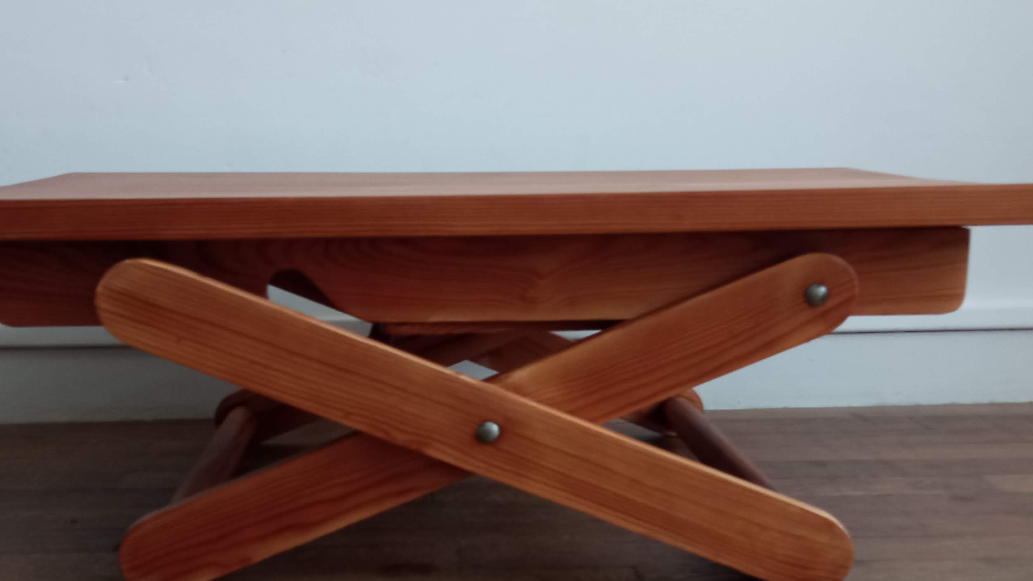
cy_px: 447
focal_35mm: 49
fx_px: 1342
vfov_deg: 24.1
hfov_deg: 42.1
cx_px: 483
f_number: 2.2
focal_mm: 3.79
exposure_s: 1/25
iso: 376
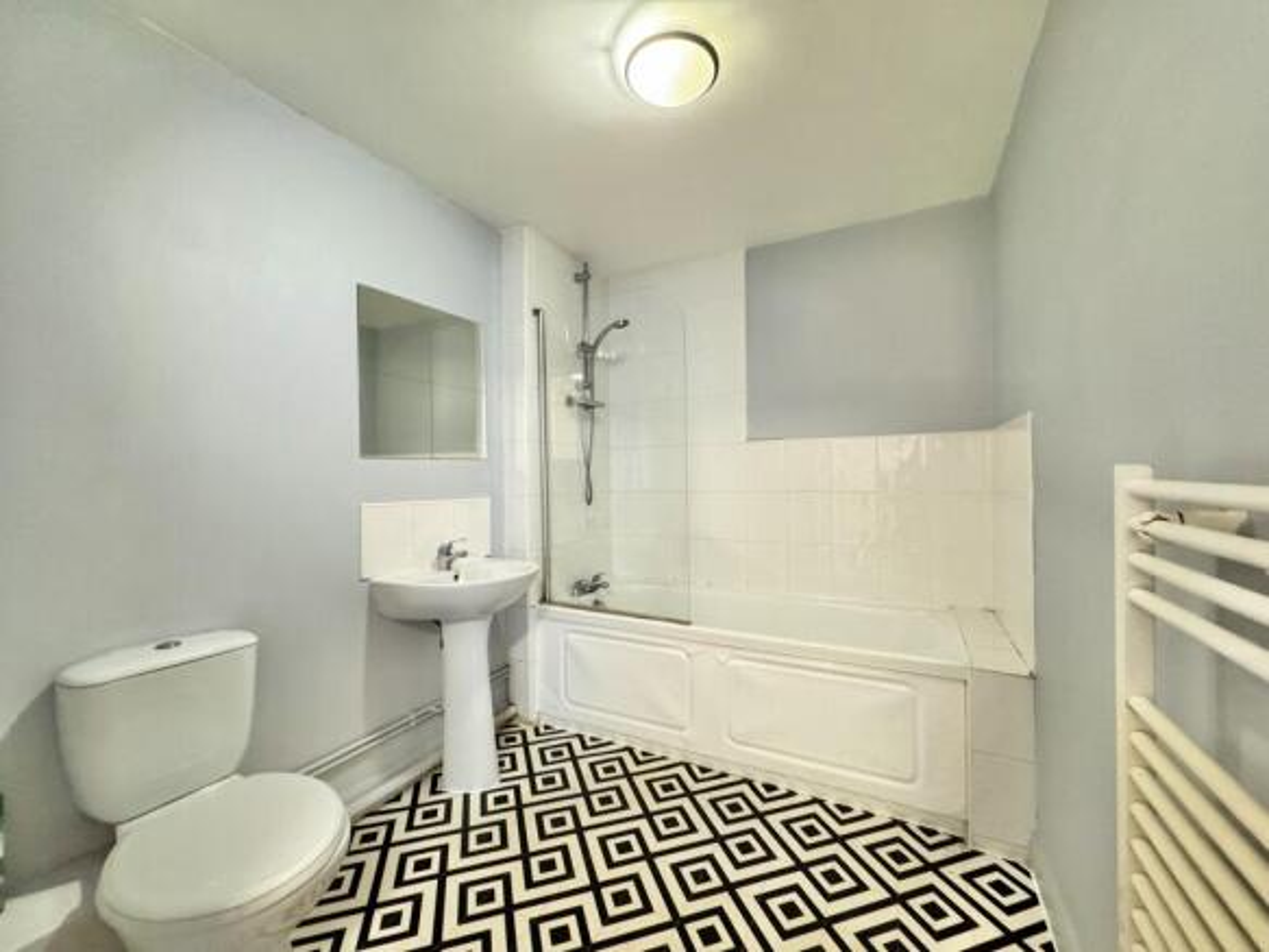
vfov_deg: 85.7
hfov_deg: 102.1
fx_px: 513
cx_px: 634
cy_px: 476
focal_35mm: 14
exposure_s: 1/33
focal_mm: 2.22
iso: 800
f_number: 2.2
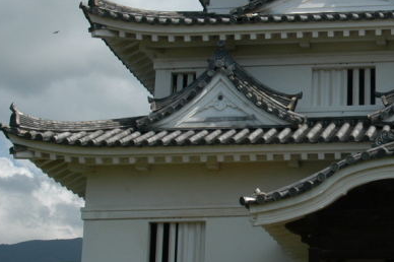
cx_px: 383
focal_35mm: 95
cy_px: 133
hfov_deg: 20.8
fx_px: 1039
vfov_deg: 14.4
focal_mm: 24
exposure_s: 1/350
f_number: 10
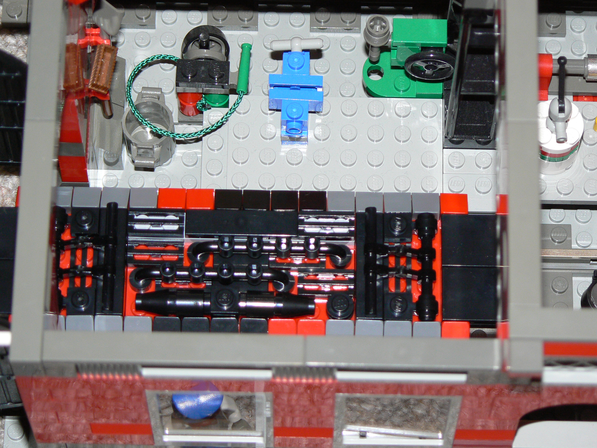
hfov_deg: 13.7
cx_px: 298
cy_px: 224
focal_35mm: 144
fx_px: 2483
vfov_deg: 10.3
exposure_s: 1/50
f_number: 3.2
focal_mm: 24.1
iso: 100
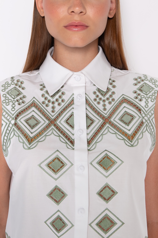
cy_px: 119
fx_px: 277
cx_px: 79
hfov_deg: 31.9
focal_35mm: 42
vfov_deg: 46.4
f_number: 6.3
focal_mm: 42
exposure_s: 1/160
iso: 200
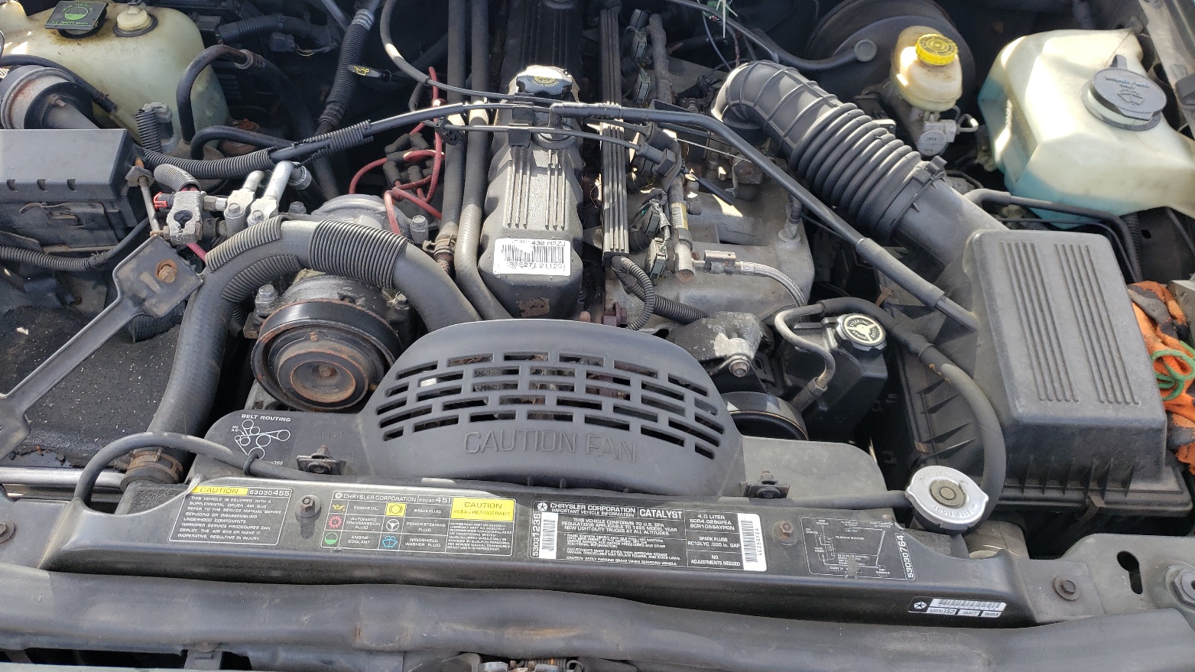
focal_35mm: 29
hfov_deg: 66.1
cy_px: 239
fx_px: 919
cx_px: 585
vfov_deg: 39.8
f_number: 1.5
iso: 50
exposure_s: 1/357
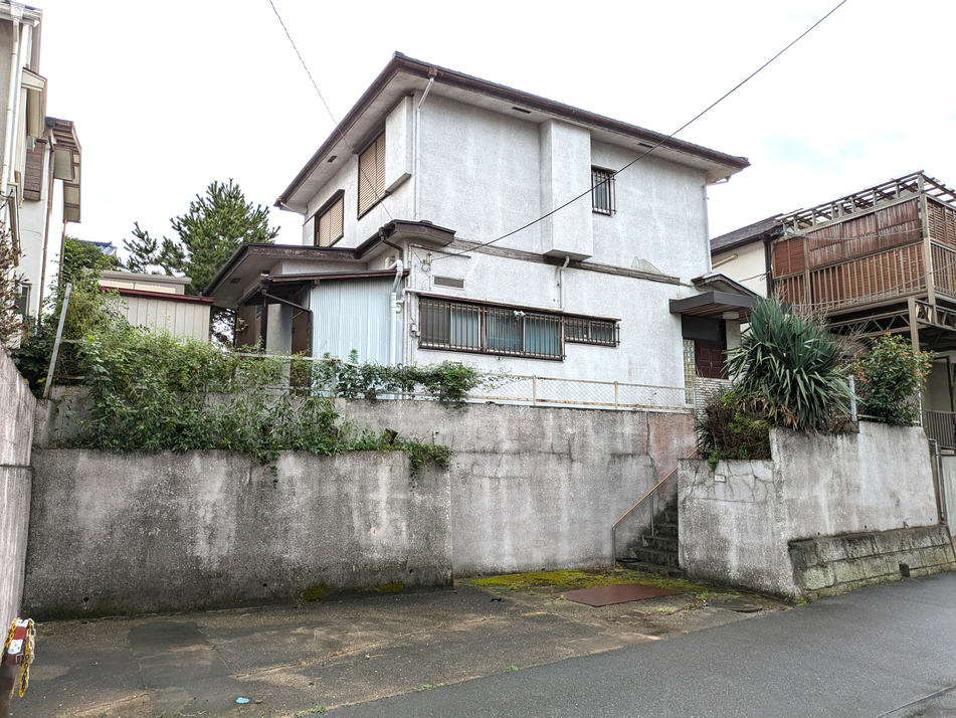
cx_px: 478
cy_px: 359
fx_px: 691
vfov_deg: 54.9
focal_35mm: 25
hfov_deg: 69.4
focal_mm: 5.43
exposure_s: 1/1869
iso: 46
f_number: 1.89
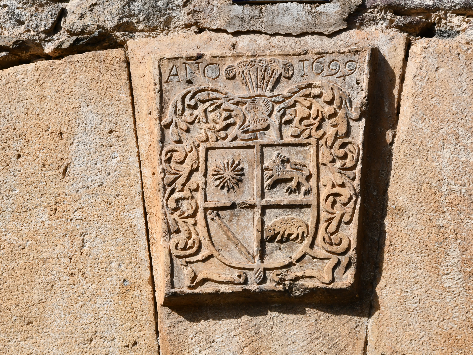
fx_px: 2049
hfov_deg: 13.2
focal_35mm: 150
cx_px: 265
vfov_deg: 9.9
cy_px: 178
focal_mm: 92
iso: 500
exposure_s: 1/800
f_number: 14
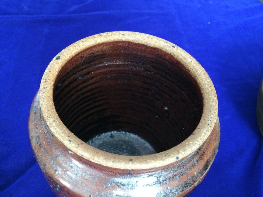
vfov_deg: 46.8
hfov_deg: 60.0
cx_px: 132
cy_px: 98
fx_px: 228
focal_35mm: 30
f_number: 2.2
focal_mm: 4.12
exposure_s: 1/15
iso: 320
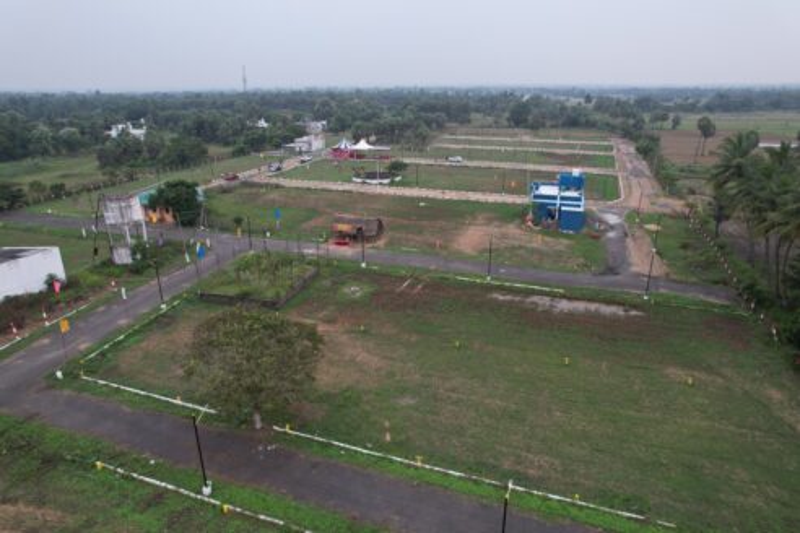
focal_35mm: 22
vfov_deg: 57.2
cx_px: 400
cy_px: 266
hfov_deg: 78.6
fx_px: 489
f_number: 2.8
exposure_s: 1/400
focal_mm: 8.38
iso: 100
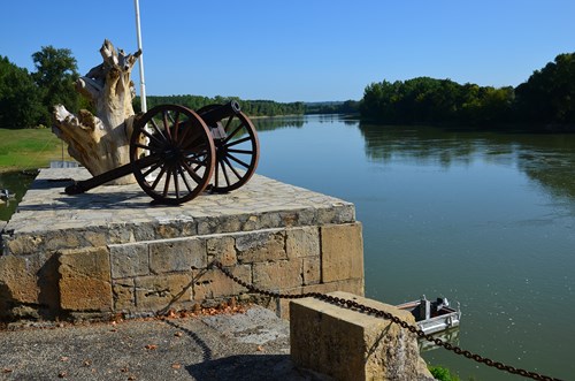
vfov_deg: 36.7
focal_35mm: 36
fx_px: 574
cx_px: 288
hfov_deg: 53.2
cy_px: 190
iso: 100
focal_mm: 24
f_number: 11
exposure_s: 1/160
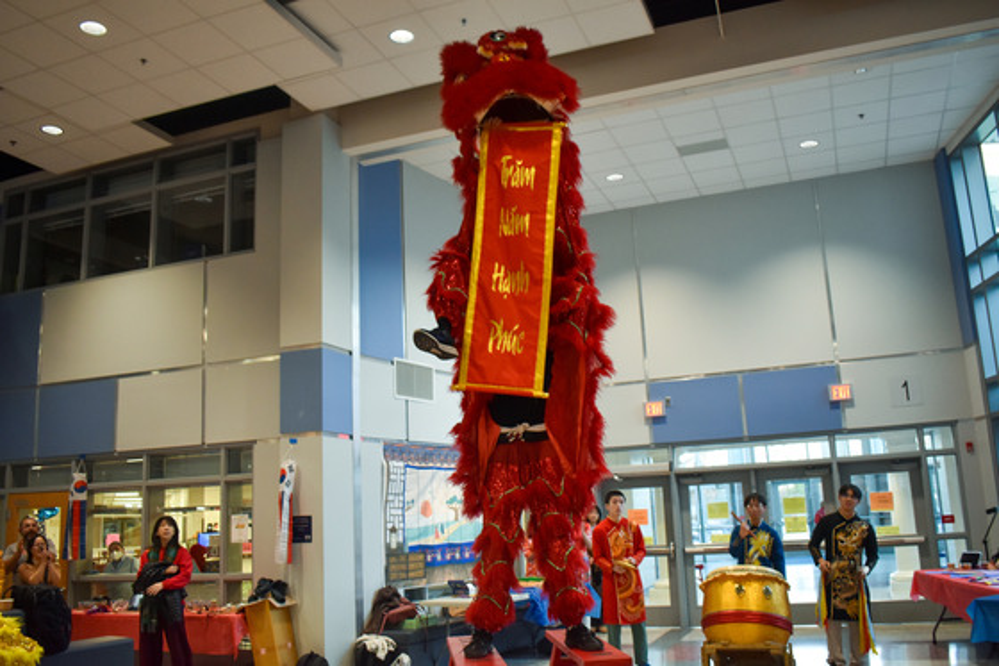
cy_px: 333
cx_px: 500
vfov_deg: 39.9
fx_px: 915
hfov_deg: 57.2
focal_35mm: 33
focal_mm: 22
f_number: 4
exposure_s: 1/60
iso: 800
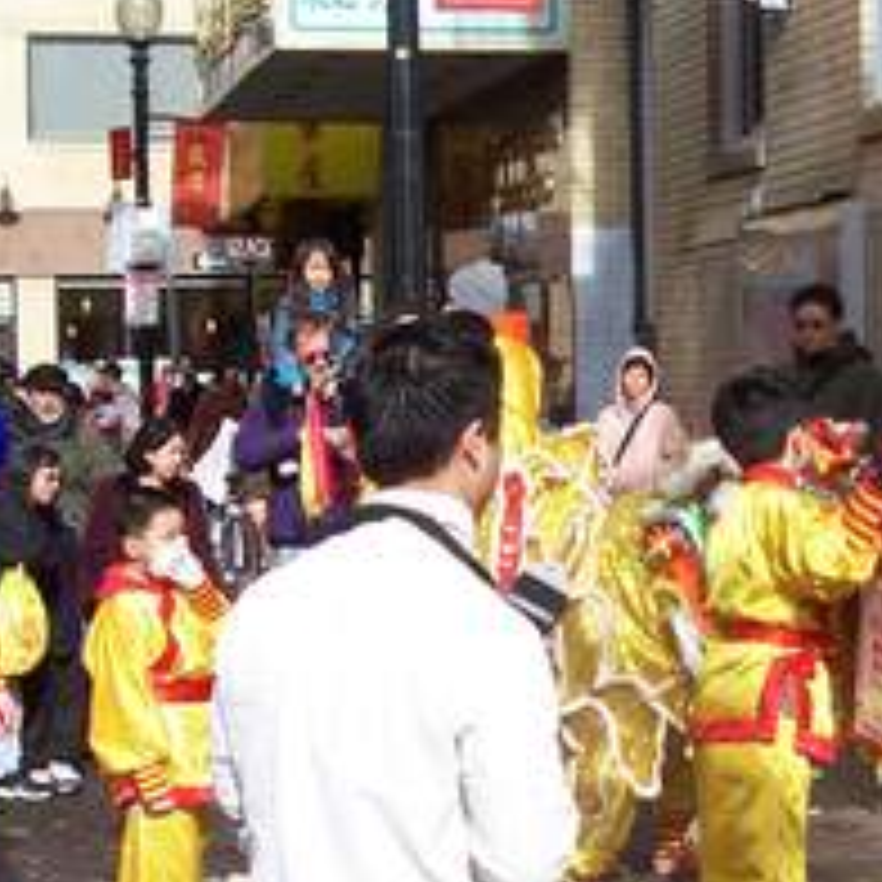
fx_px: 2796
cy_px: 778
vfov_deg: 17.7
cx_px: 814
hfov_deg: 17.6
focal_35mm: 97
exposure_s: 1/250
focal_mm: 7.2
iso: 80
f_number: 4
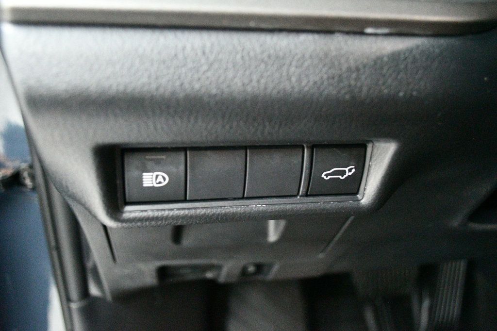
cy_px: 166
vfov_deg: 39.9
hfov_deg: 57.2
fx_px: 455
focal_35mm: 33
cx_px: 248
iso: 12800
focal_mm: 22
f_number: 3.8
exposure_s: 1/40
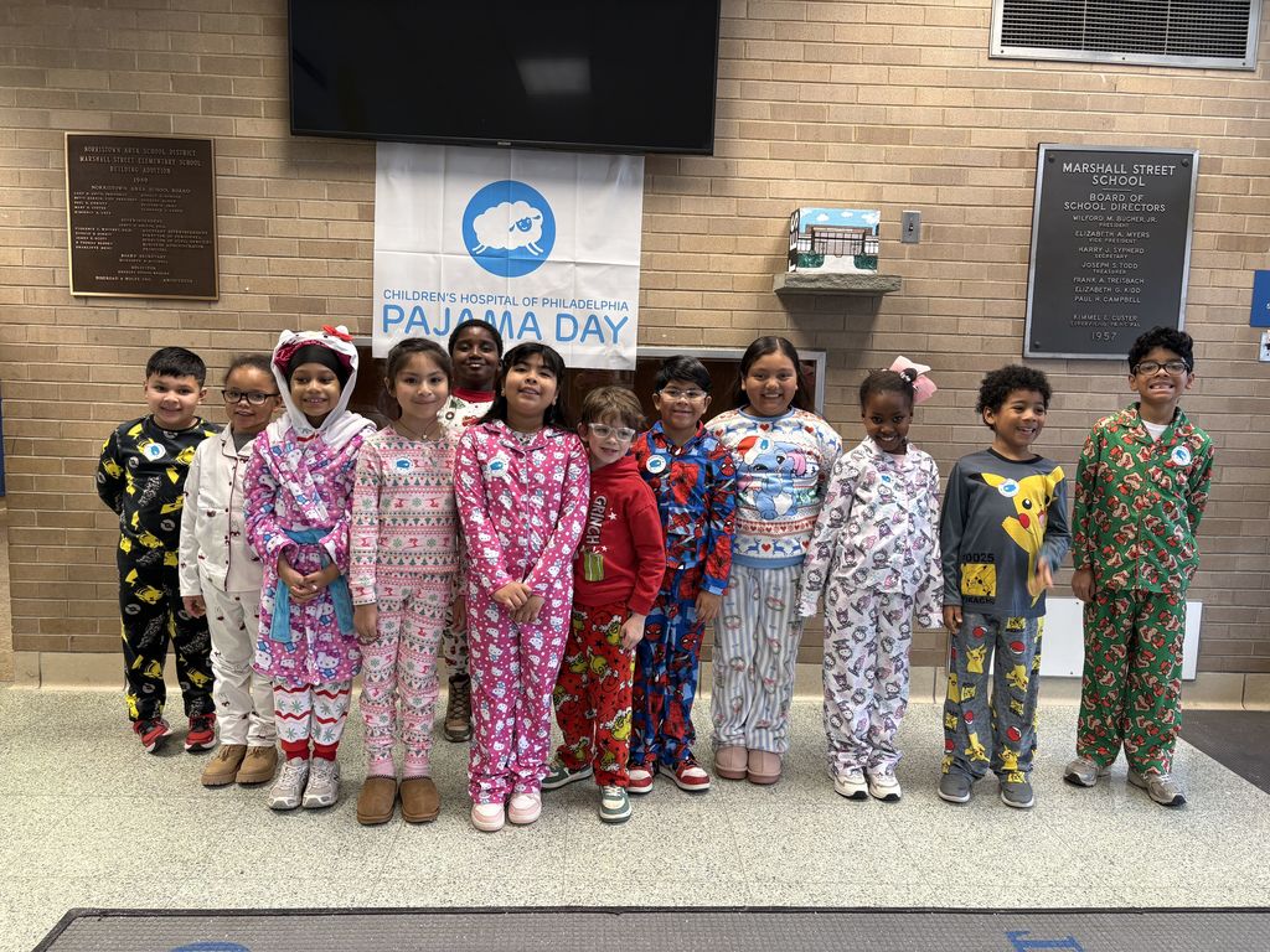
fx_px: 954
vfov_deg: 53.1
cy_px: 476
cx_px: 635
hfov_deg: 67.3
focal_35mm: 26
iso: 100
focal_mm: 5.96
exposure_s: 1/60
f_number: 1.6
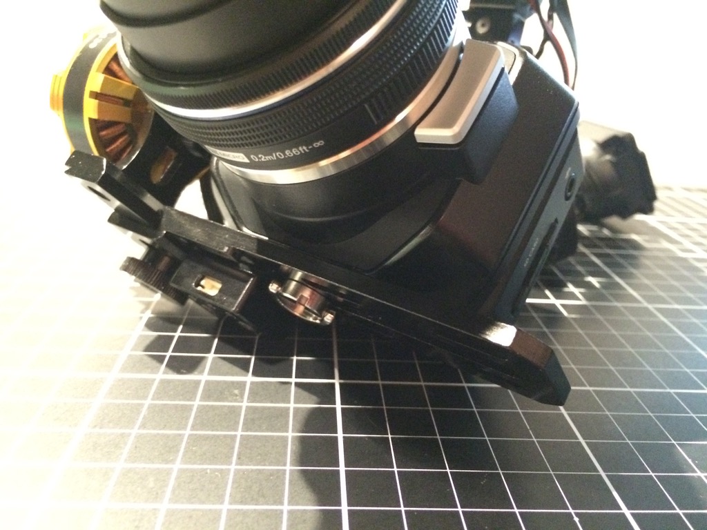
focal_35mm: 29
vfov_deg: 48.2
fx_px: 592
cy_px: 265
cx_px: 354
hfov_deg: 61.7
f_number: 2.2
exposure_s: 1/15
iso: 2000
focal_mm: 4.15
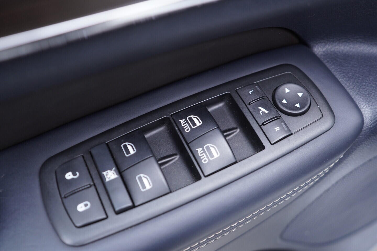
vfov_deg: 36.9
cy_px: 126
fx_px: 377
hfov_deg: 53.1
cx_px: 188
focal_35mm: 36
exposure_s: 1/40
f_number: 2.8
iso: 320
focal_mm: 24
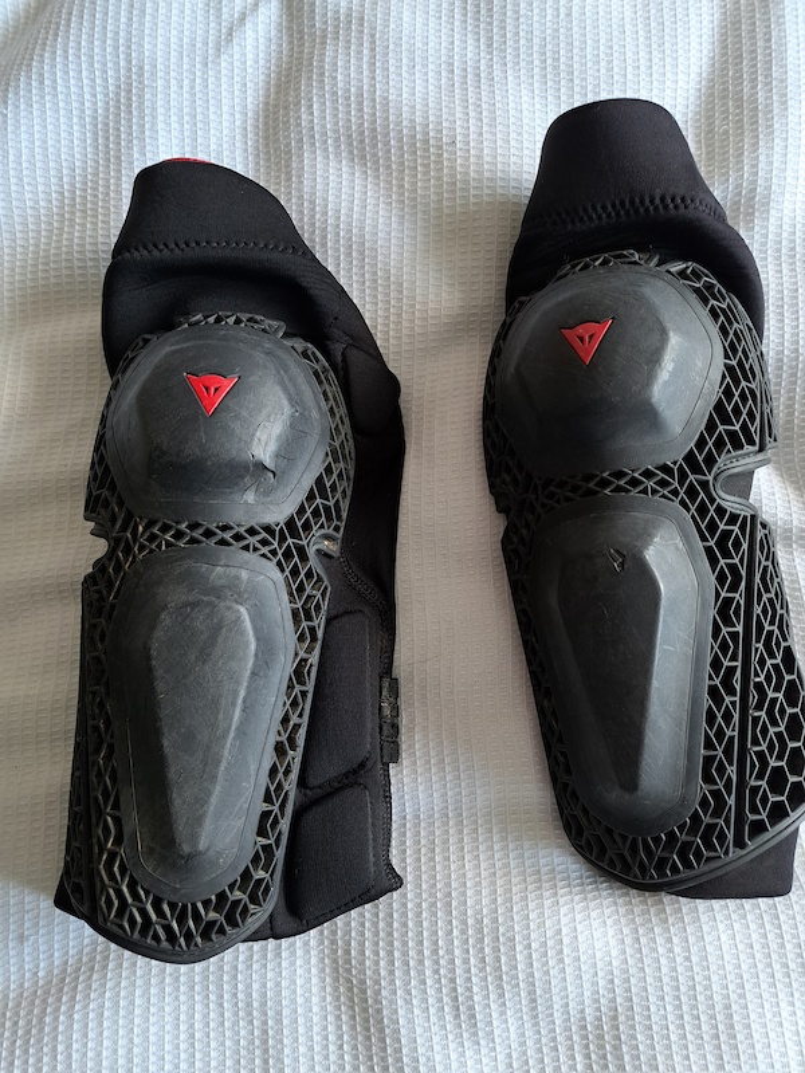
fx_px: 744
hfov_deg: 56.8
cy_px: 536
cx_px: 402
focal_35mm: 24
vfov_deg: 71.6
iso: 125
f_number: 1.8
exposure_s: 1/50
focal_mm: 5.23
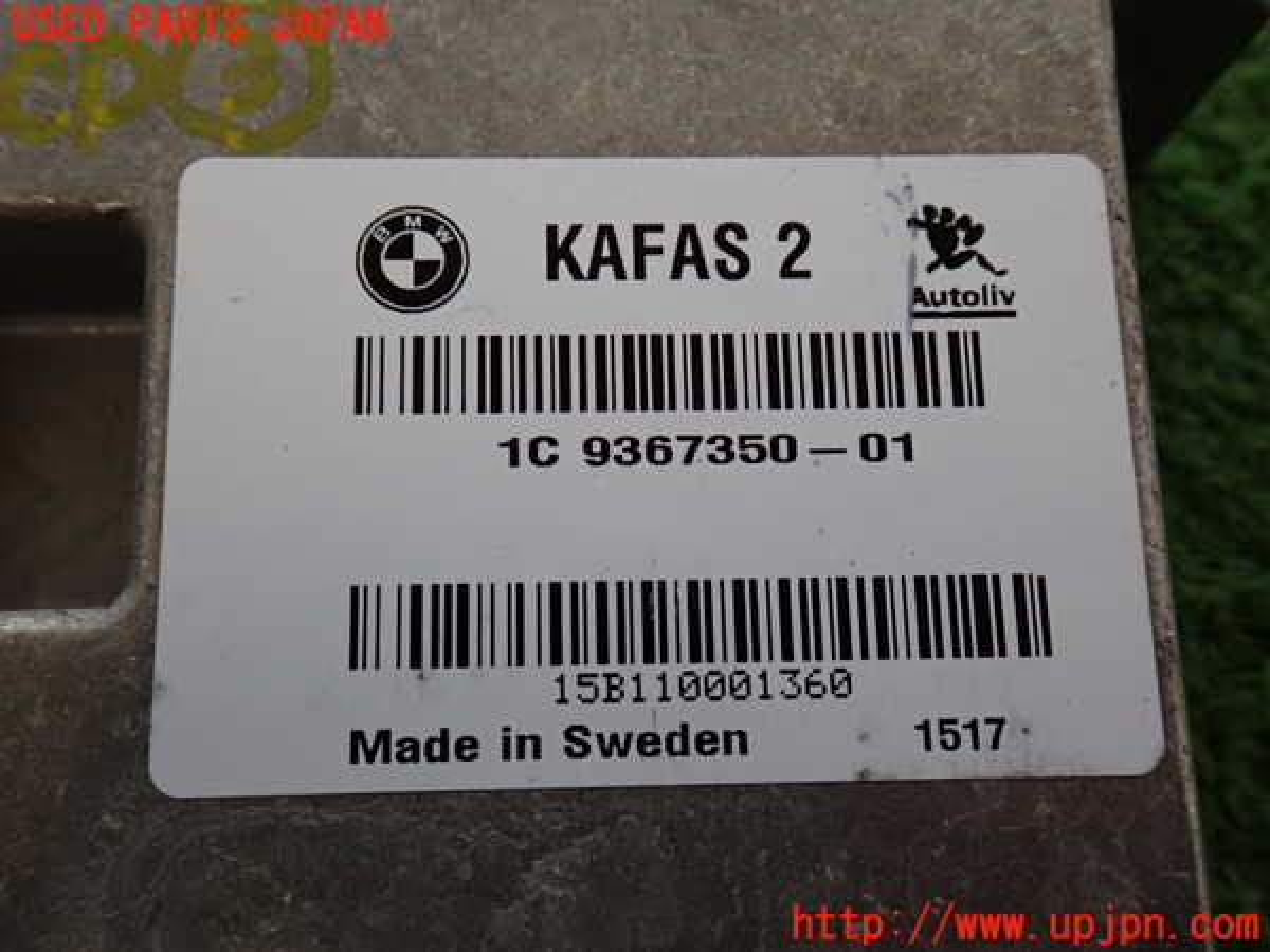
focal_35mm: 36
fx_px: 1321
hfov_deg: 51.4
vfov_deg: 39.7
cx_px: 635
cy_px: 476
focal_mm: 6.37
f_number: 2.5
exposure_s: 1/40
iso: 250
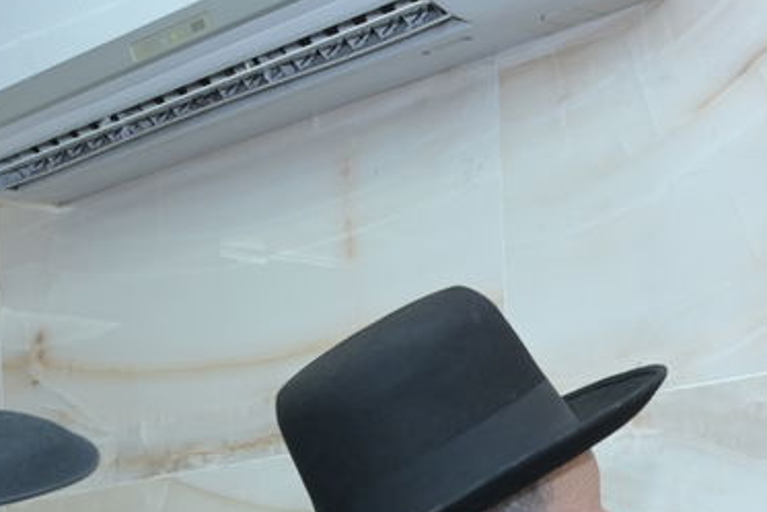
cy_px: 771
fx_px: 2238
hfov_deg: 19.4
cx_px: 360
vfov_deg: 12.4
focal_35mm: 105
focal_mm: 28
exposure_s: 1/200
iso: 1600
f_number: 5.6
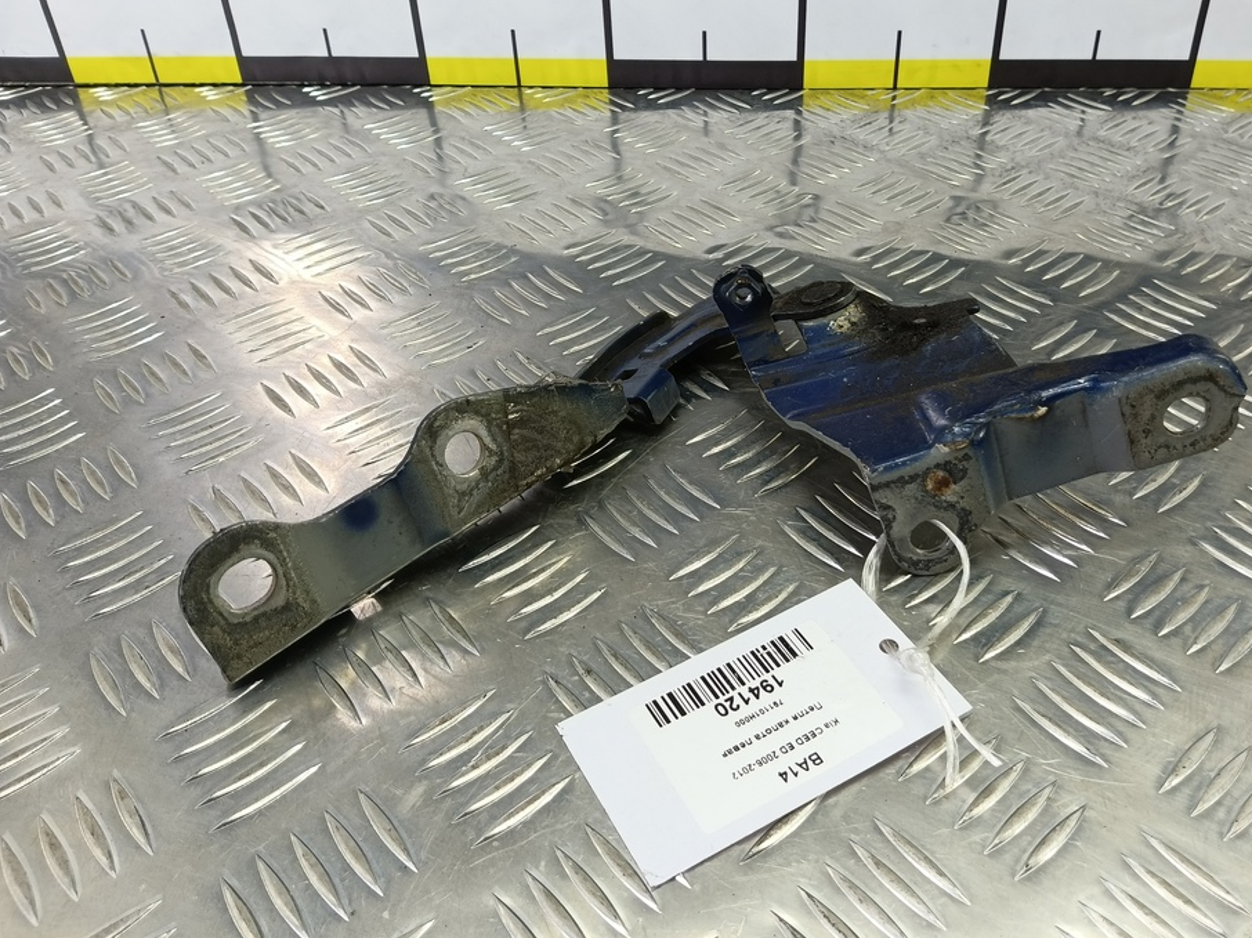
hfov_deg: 67.1
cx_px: 703
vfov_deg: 53.0
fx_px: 940
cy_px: 432
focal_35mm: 26
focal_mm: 4.11
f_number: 1.6
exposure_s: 1/50
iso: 119
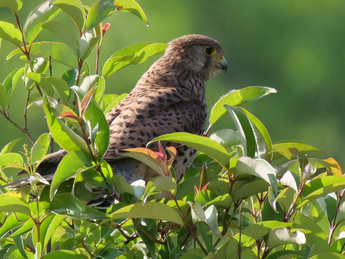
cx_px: 172
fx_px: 7972
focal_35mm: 800
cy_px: 130
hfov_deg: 2.5
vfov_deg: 1.9
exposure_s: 1/1600
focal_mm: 400
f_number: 6.3
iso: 1250
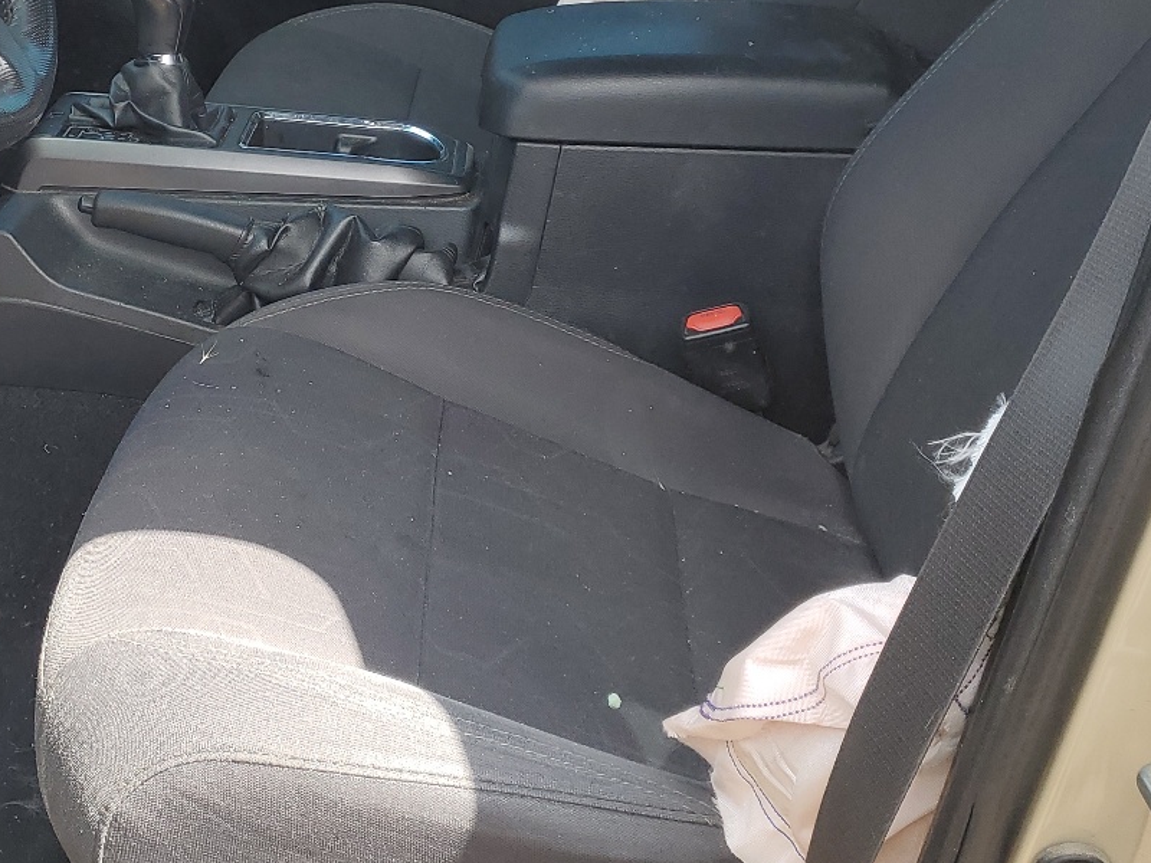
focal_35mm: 52
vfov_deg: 27.5
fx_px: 1729
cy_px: 181
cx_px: 278
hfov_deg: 35.9
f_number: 1.5
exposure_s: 1/370
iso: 50
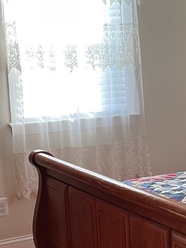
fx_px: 623
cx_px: 211
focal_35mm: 87
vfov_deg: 22.5
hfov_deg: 16.4
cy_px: 151
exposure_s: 1/60
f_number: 1.8
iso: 40
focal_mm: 3
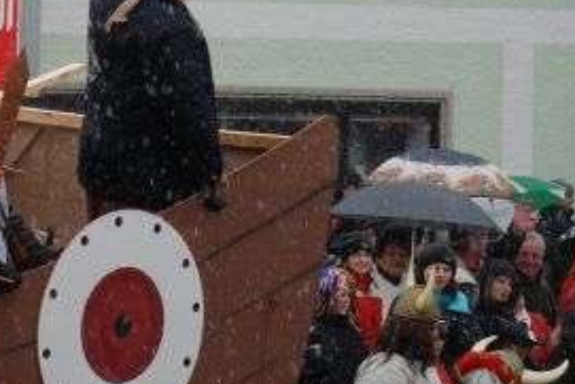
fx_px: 2828
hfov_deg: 11.2
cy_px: -37
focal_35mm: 177
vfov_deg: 7.7
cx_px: -233
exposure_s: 1/125
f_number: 8
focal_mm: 40
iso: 250
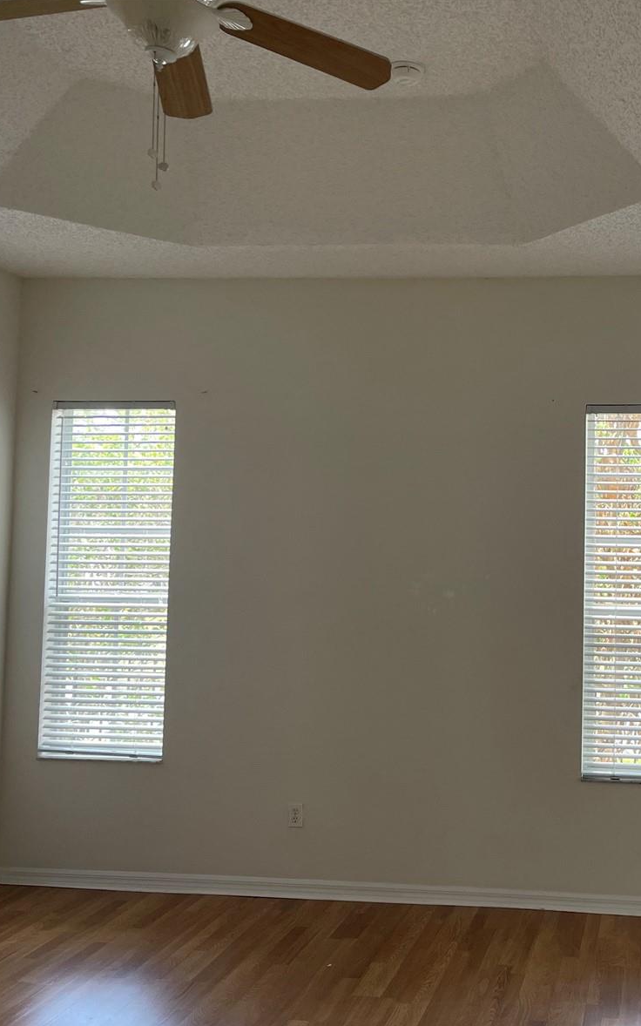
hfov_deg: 33.9
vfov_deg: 54.0
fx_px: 1006
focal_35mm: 36
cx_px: 546
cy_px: 518
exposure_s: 1/101
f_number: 1.6
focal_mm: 5.1
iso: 125
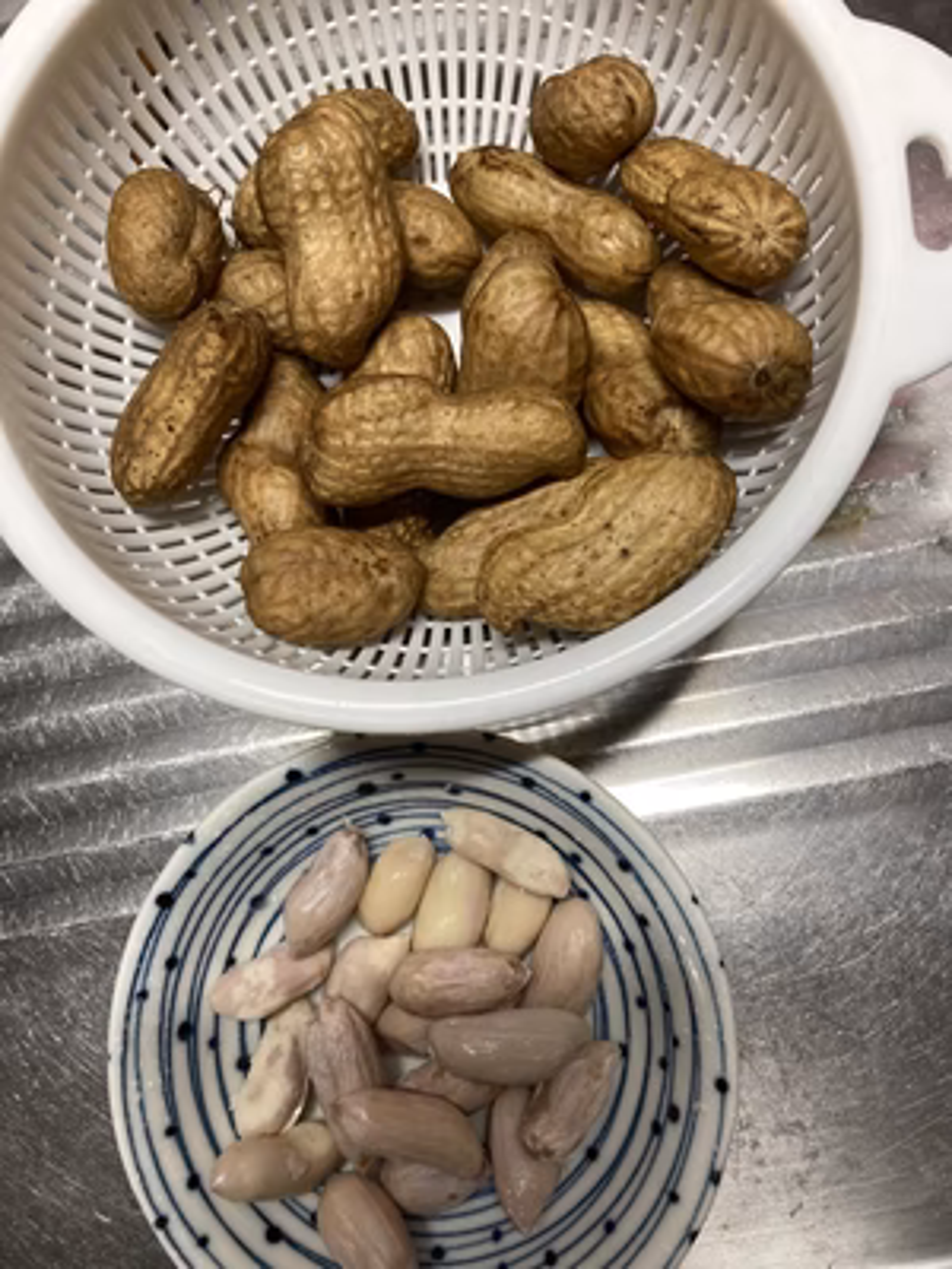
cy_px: 634
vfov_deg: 63.4
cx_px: 476
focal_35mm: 28
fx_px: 1027
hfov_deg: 49.7
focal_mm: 3.99
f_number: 1.8
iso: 100
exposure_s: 1/50
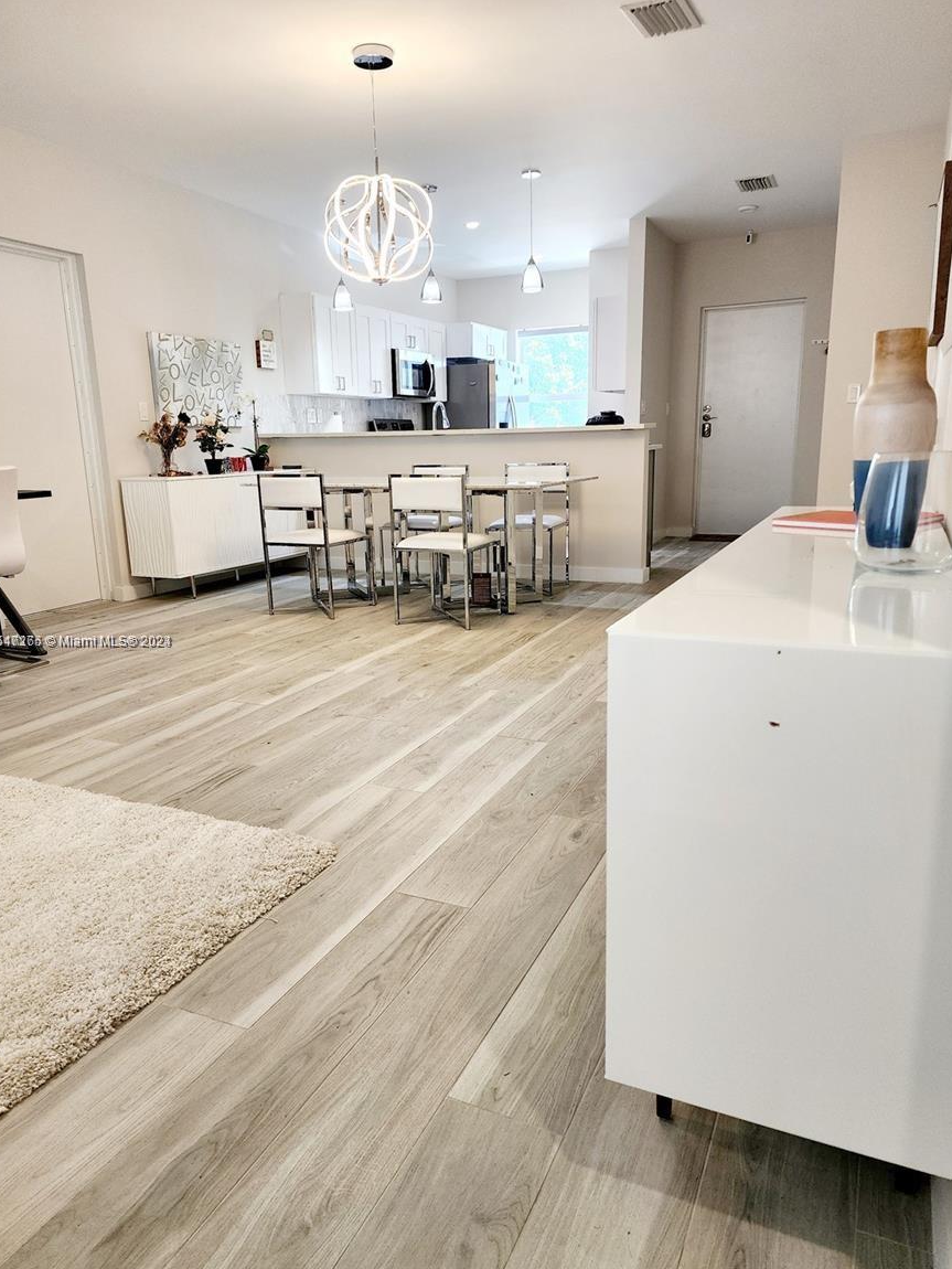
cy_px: 642
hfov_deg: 56.8
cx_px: 466
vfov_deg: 71.6
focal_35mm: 24
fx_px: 880
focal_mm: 6.4
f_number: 1.8
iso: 200
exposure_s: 1/120
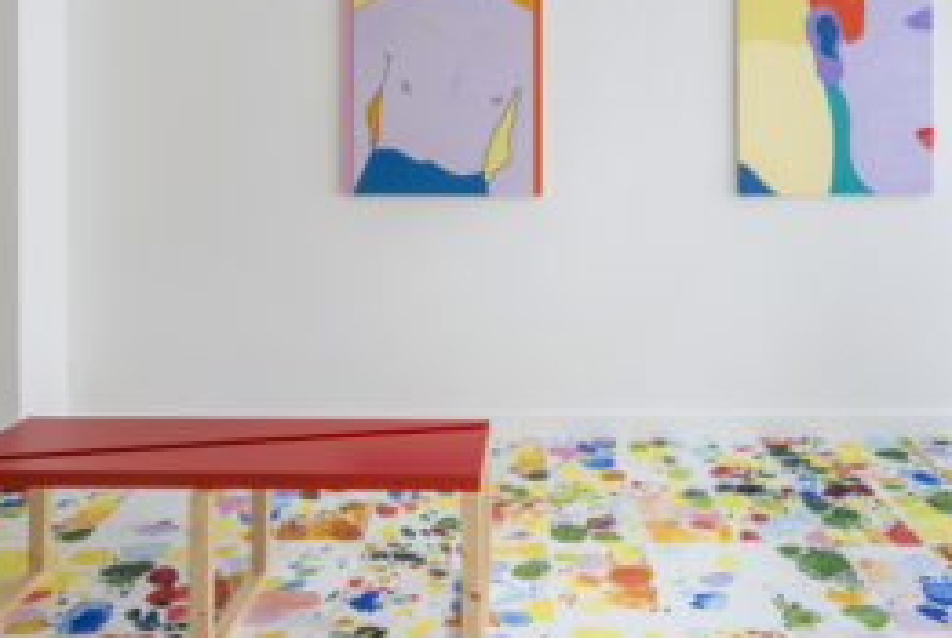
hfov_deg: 81.0
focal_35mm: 21
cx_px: 514
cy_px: 255
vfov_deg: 59.2
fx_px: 556
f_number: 11
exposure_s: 1/3
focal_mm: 14
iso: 100
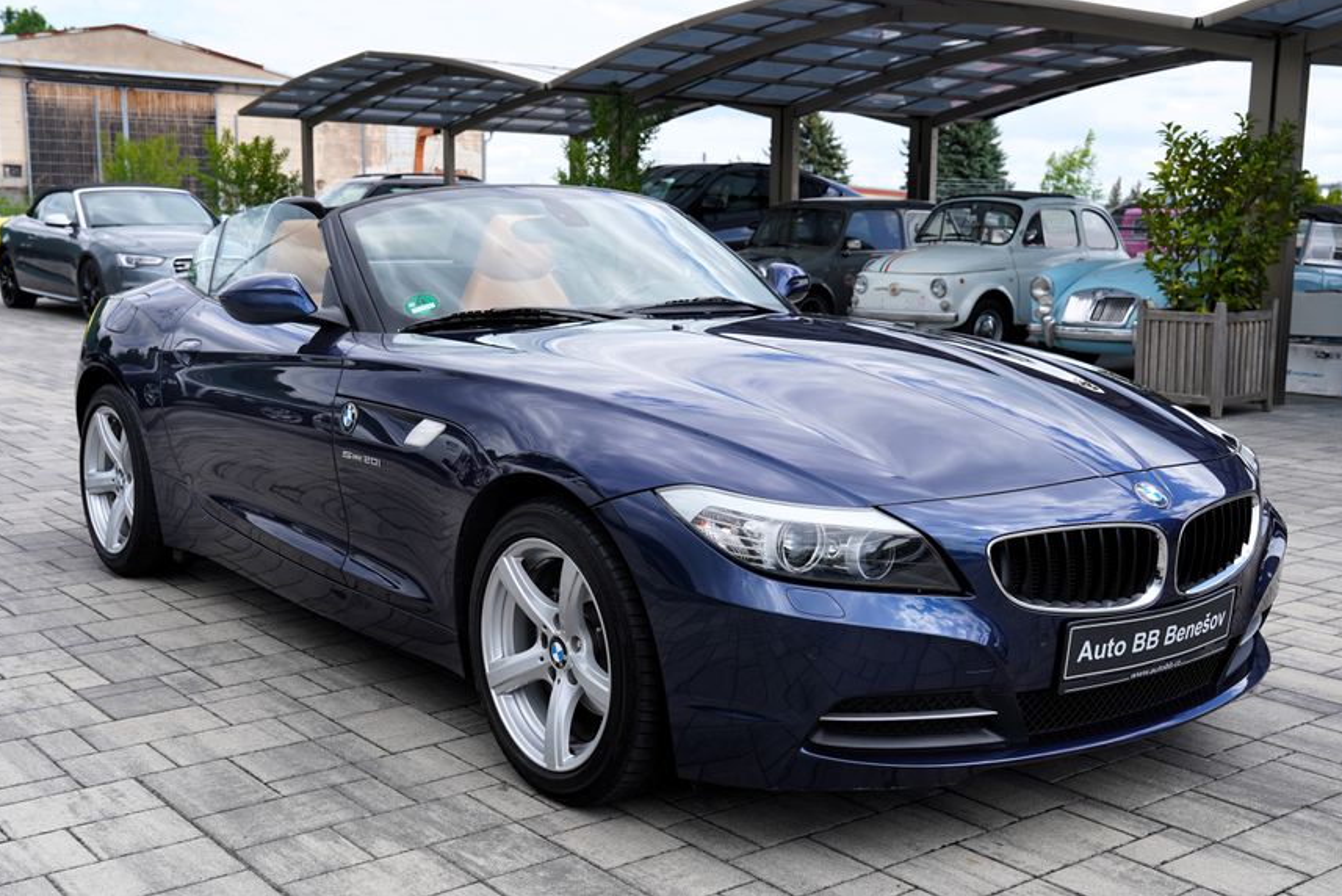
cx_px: 691
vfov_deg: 31.2
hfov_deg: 45.4
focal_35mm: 43
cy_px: 480
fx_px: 1603
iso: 100
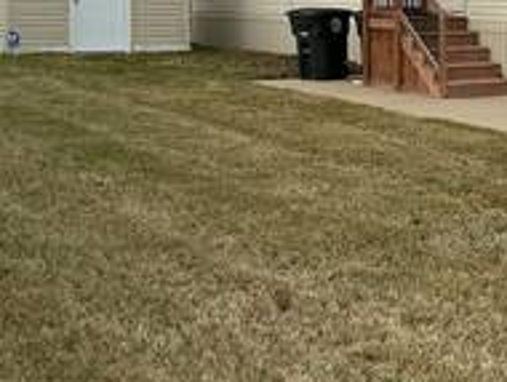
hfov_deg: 23.5
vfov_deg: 18.7
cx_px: 555
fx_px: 1144
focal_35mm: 78
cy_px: 64
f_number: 1.8
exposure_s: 1/1015
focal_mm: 3
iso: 25
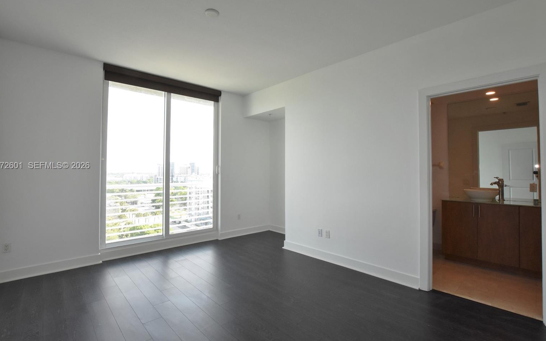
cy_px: 166
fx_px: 238
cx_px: 264
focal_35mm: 16
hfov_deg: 97.8
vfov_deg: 71.2
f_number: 10
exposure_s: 1/200
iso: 1600
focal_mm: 10
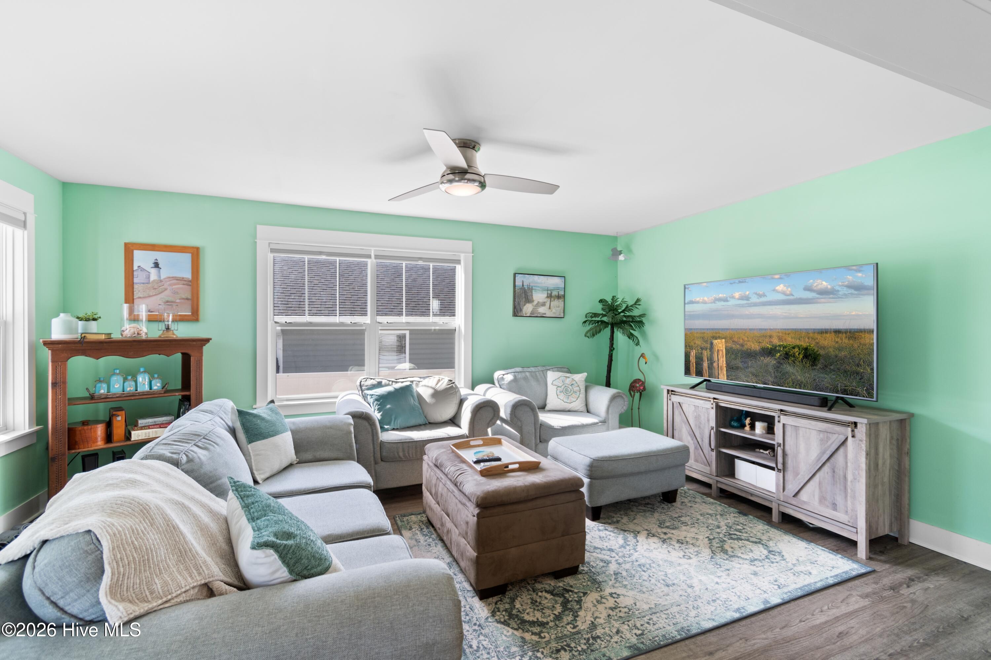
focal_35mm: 15
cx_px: 496
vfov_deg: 77.3
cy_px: 330
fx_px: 413
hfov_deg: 100.4
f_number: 4.5
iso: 100
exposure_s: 1/13
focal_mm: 10
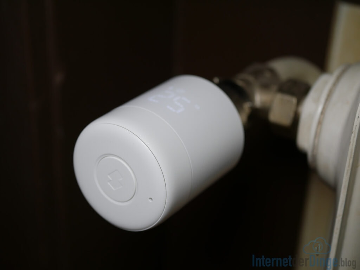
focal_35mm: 60
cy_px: 135
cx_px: 180
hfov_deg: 32.2
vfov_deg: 24.4
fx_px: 624
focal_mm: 30
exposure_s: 1/100
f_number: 2.8
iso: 200
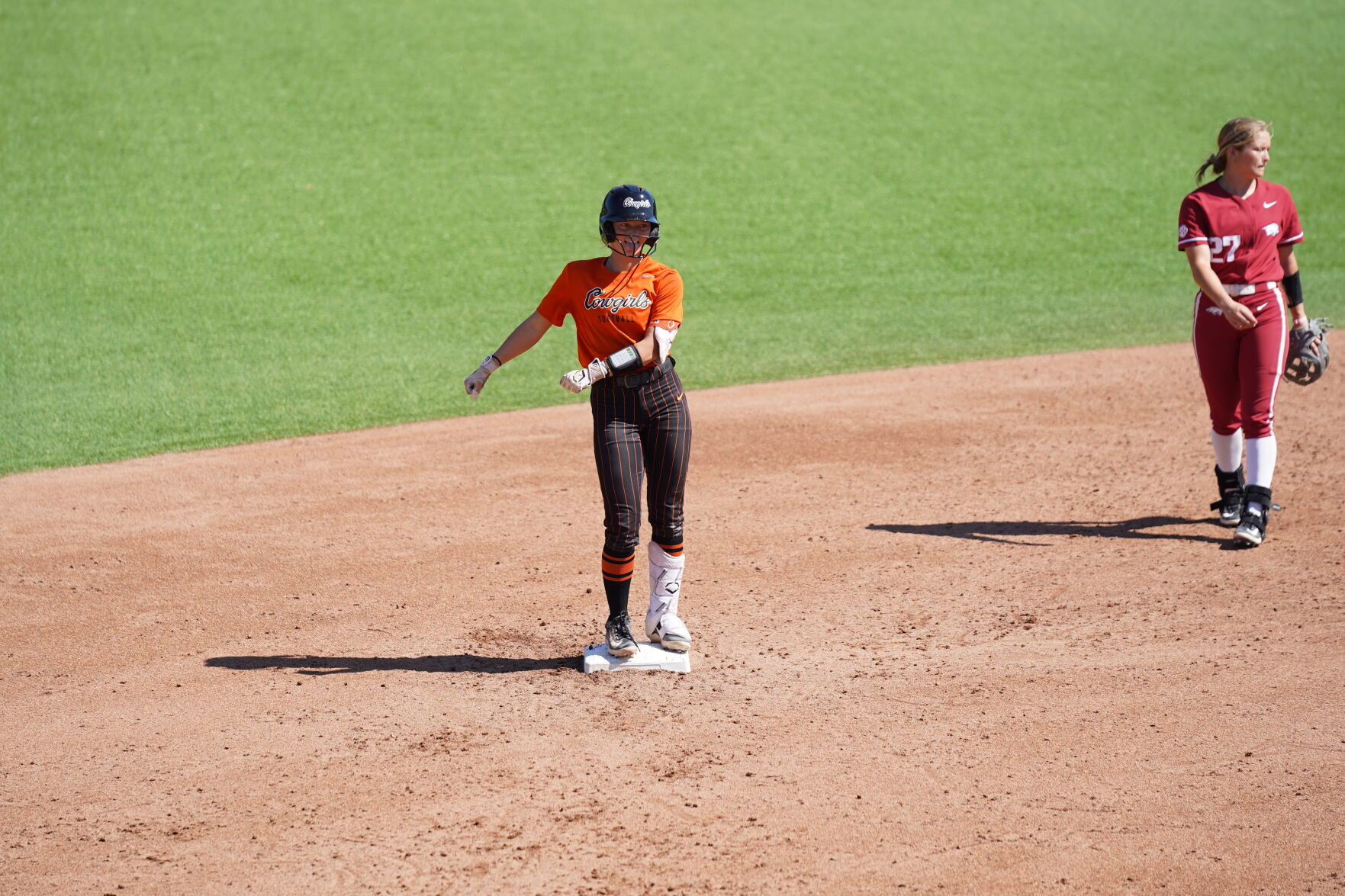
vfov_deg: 6.9
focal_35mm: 200
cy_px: 448
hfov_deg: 10.3
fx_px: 7471
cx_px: 672
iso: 400
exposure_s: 1/3200
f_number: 3.5
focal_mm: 200
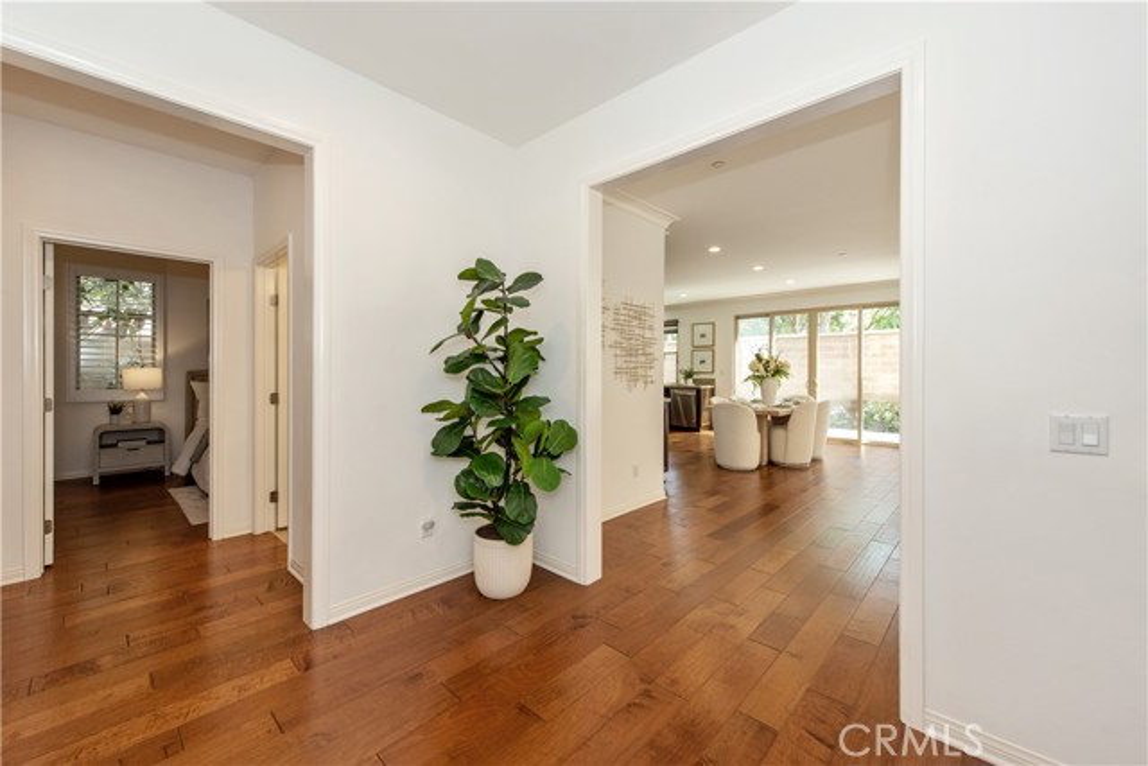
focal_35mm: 14
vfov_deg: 81.2
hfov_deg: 104.2
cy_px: 383
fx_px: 447
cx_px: 574
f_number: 5
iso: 800
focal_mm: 14
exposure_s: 1/100
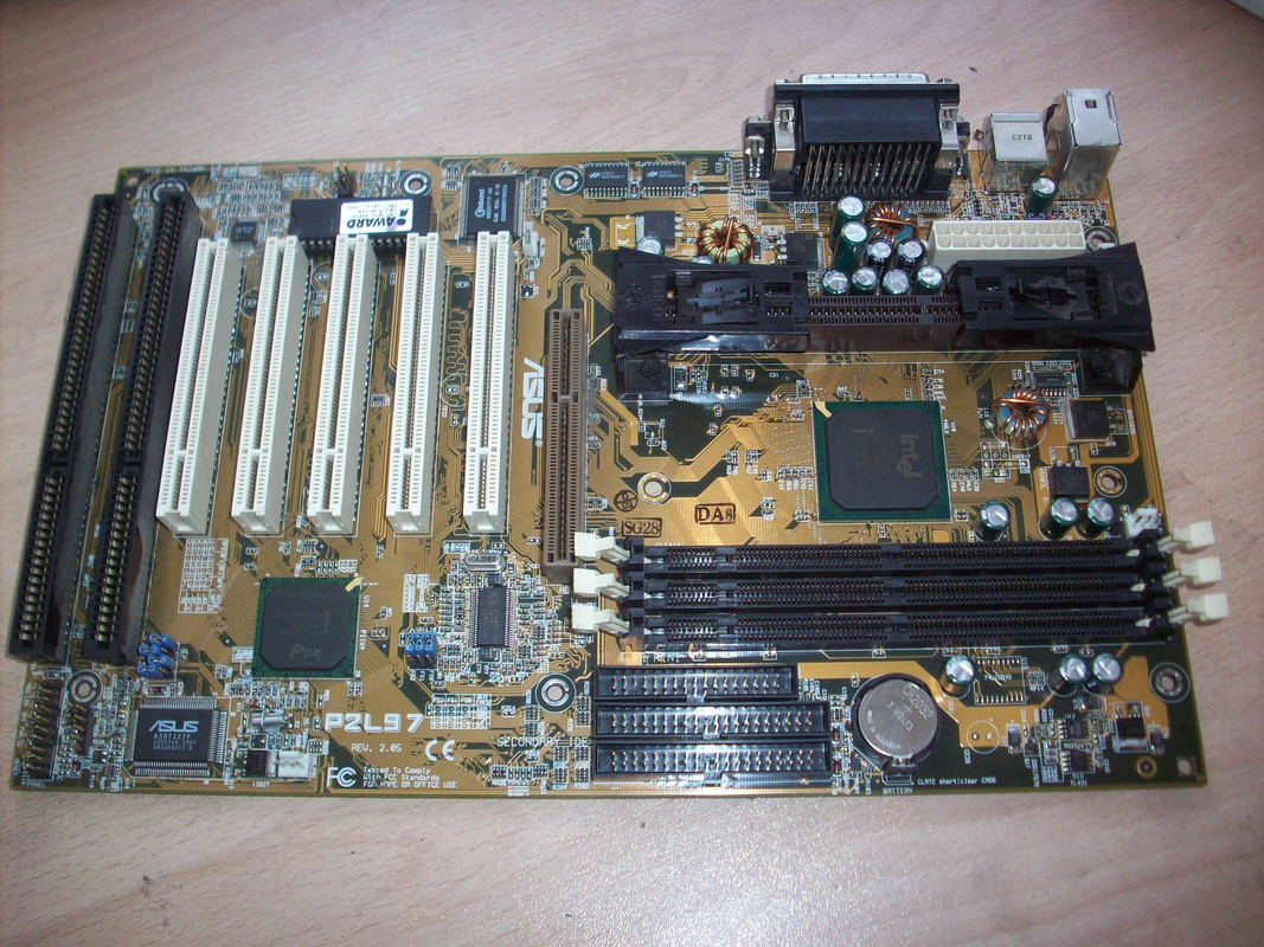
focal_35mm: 37
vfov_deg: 38.7
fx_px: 1351
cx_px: 632
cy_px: 474
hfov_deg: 50.1
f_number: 2.8
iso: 80
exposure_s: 1/64
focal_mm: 6.2
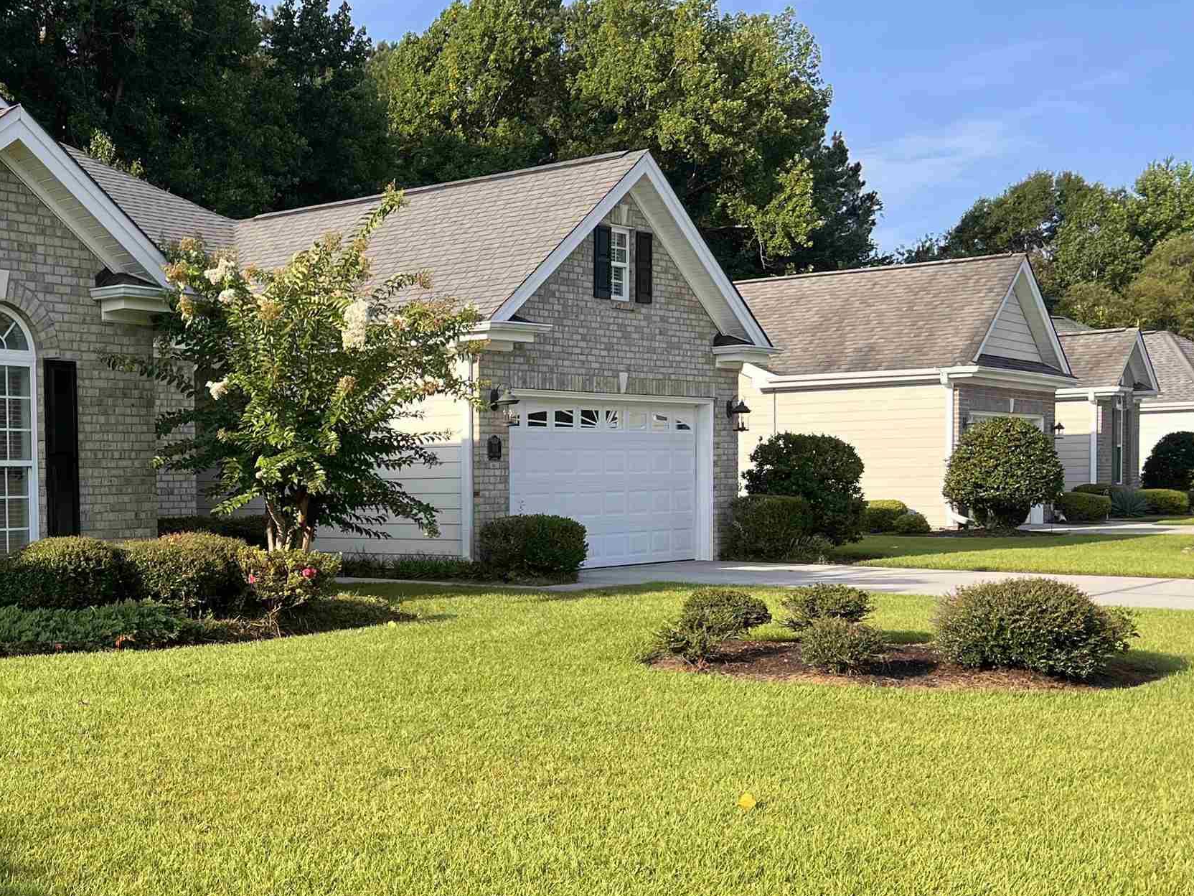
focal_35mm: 48
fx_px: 1656
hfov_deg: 37.6
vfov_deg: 30.2
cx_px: 170
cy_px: 549
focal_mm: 5.7
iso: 50
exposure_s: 1/2165
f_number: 1.5
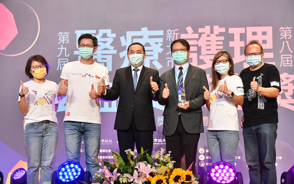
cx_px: 148
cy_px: 95
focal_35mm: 72
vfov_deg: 18.1
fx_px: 577
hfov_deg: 28.6
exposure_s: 1/125
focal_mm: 70
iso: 2200
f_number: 5.6
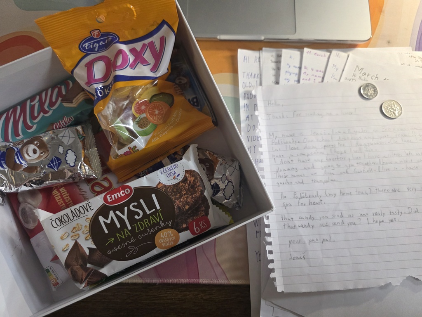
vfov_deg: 58.9
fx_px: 280
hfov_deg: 73.9
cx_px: 211
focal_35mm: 23
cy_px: 158
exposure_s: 1/120
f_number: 1.7
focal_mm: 6.3
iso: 500
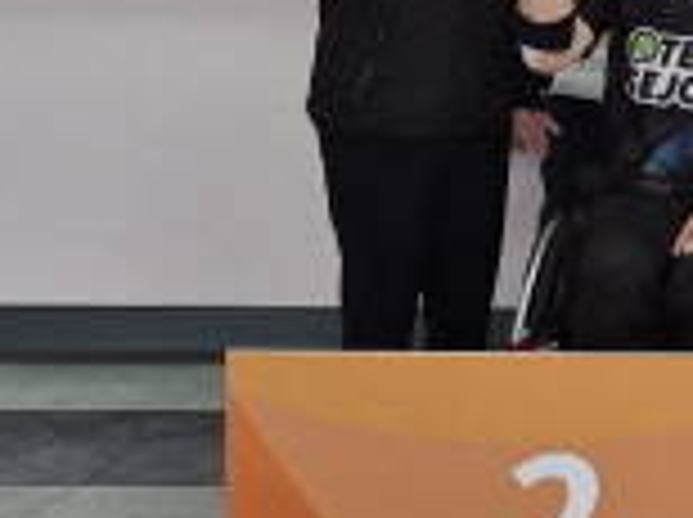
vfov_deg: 14.9
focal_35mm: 96
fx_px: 1919
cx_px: 1208
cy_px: -68
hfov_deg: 17.2
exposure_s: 1/120
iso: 100
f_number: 1.8
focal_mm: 5.4
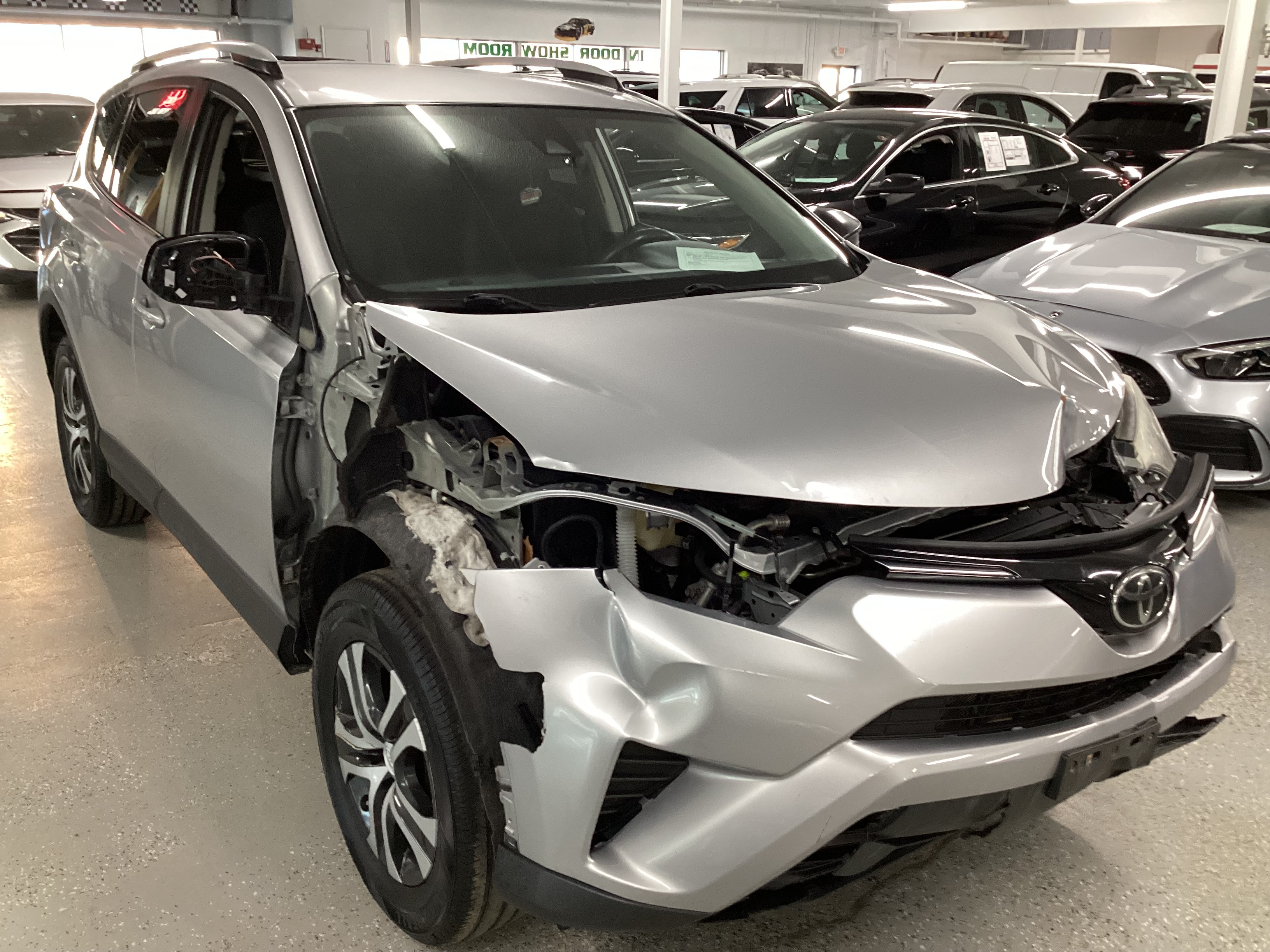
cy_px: 476
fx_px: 1137
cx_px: 635
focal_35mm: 31
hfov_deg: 58.4
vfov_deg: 45.4
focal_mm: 3.3
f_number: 2.4
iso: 250
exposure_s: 1/60
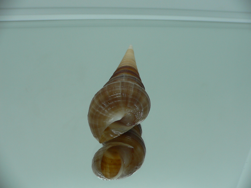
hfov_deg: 52.6
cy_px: 94
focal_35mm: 35
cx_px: 126
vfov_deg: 40.7
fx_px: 254
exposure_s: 1/60
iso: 80
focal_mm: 4.6
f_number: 2.8
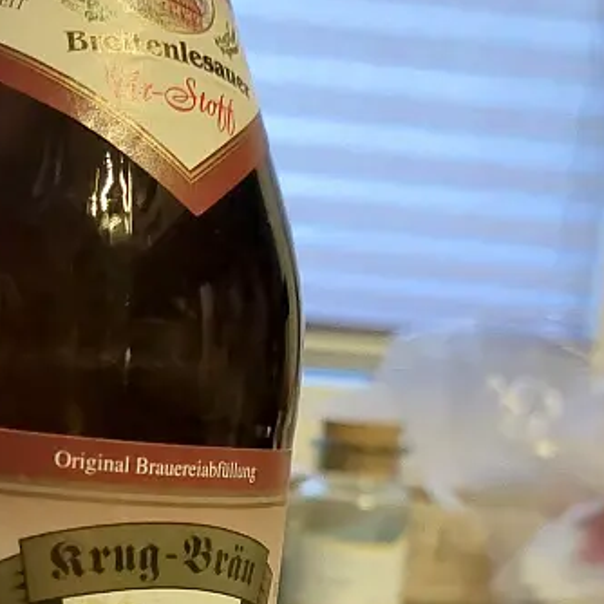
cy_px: 633
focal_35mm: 65
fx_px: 1283
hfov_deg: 26.1
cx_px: 146
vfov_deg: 25.0
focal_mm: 5.23
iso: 1000
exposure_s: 1/25
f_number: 1.8
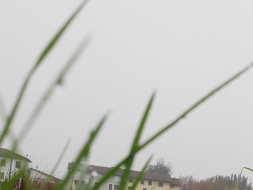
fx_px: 643
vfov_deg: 16.0
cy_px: 235
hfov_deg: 21.4
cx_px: 261
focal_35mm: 88
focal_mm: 12
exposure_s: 1/320
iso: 800
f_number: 6.3
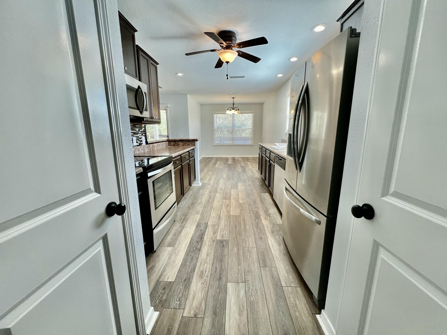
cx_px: 224
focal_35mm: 13
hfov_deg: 106.2
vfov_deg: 89.9
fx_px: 168
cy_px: 168
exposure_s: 1/120
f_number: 1.8
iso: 100
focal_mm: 1.57
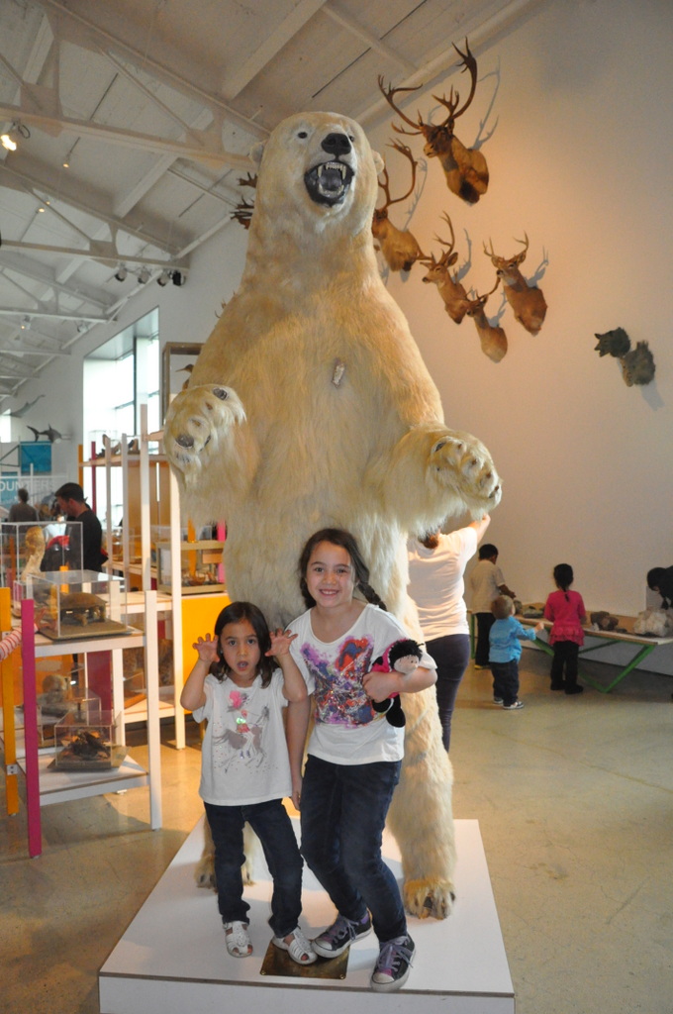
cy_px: 507
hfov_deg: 47.8
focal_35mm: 27
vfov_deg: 67.4
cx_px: 336
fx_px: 759
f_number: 5.6
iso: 3200
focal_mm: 18
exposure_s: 1/125
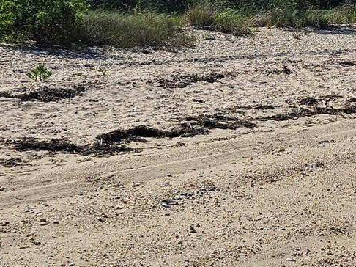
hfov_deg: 19.8
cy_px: 117
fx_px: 997
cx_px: 333
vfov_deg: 15.2
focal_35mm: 97
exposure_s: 1/4222
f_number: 1.8
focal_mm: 5.4
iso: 25
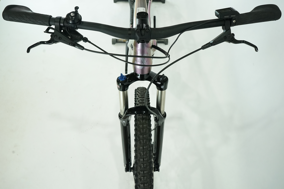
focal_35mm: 34
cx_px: 142
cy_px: 94
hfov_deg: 55.8
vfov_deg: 38.9
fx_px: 268
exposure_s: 1/200
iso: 3200
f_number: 8
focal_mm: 34
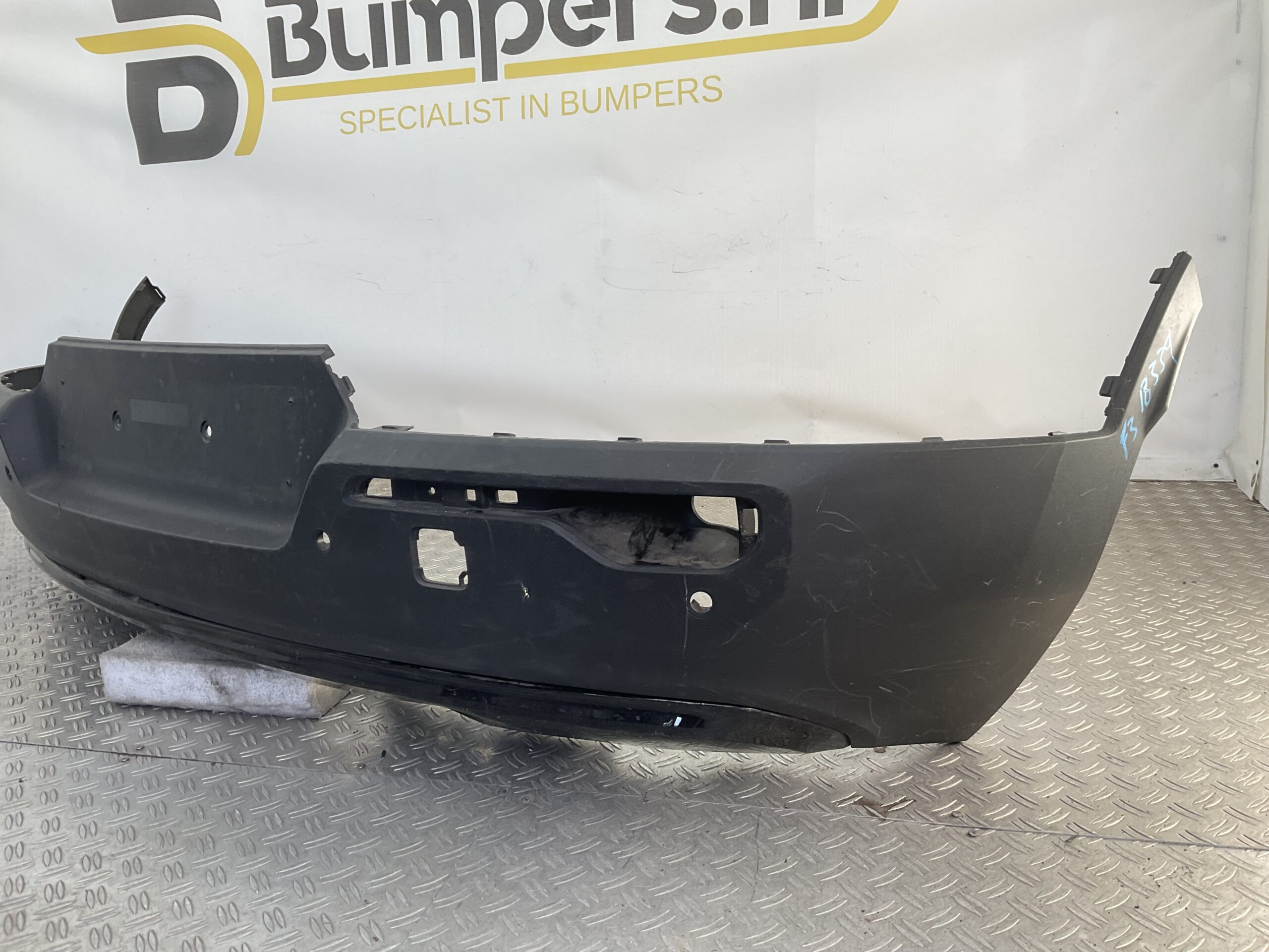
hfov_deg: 61.7
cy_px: 476
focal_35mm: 29
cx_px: 634
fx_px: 1063
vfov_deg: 48.2
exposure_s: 1/129
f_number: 1.8
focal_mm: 3
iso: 16
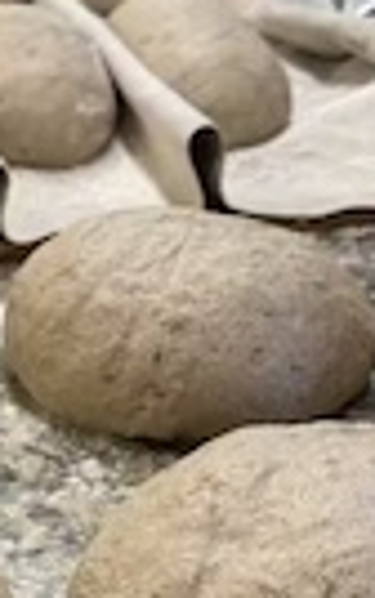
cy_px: 540
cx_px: 31
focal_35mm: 82
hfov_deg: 15.7
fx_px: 1338
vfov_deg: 24.5
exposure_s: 1/60
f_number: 1.6
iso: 250
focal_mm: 5.96
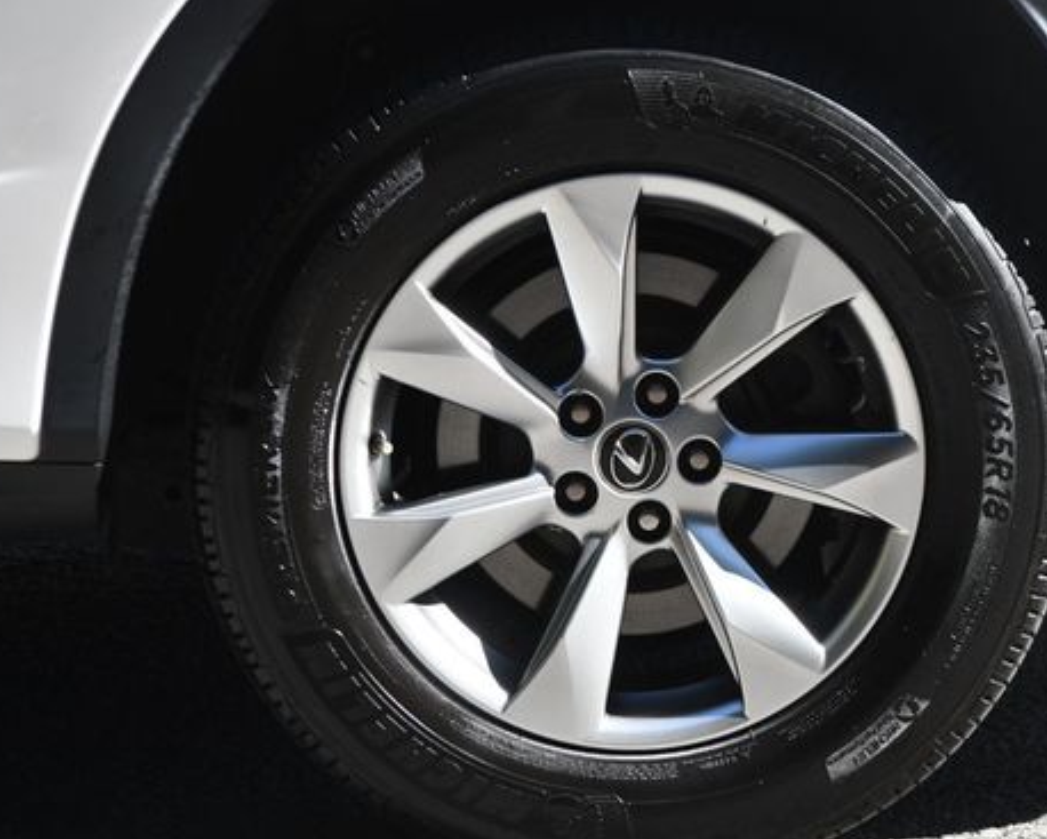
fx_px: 7597
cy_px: 430
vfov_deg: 6.3
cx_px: 624
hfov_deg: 7.9
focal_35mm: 245
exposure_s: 1/250
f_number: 7.1
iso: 200
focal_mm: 125
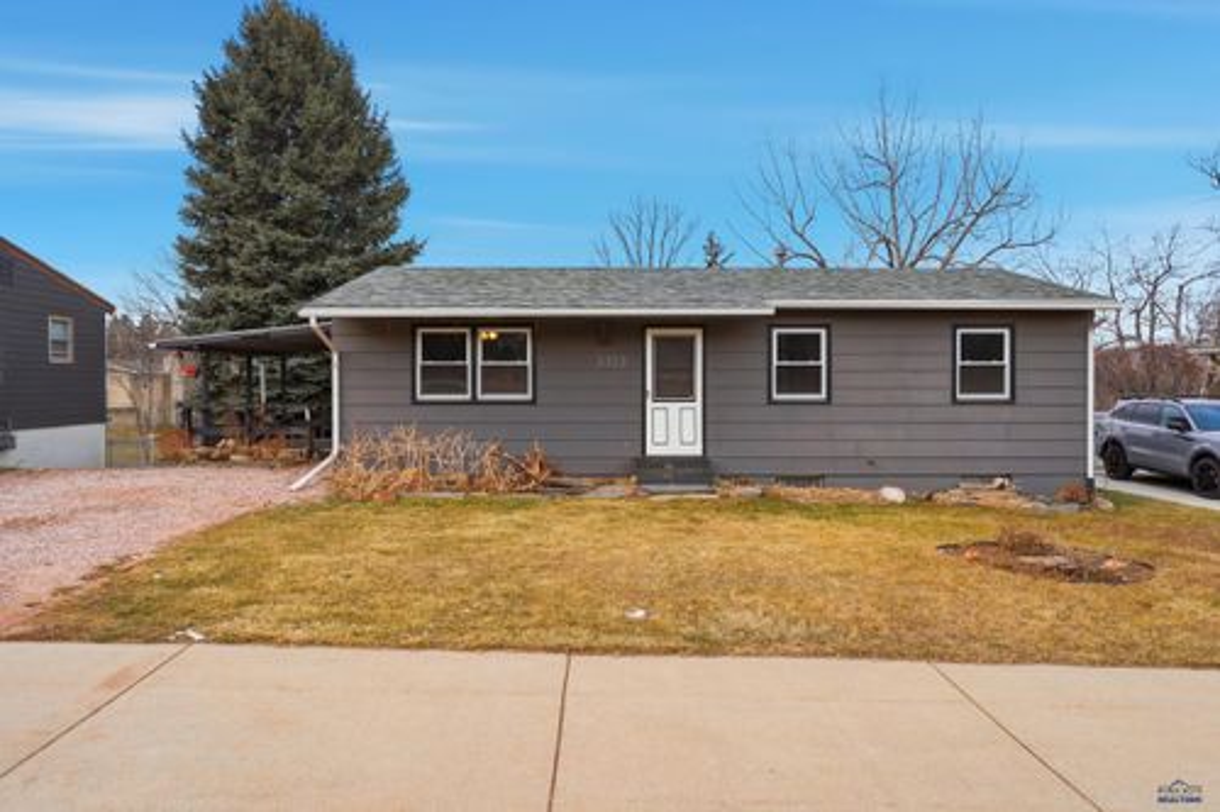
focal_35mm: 25
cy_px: 406
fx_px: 847
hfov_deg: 71.5
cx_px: 610
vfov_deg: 51.3
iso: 250
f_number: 9
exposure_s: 1/4000
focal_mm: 25
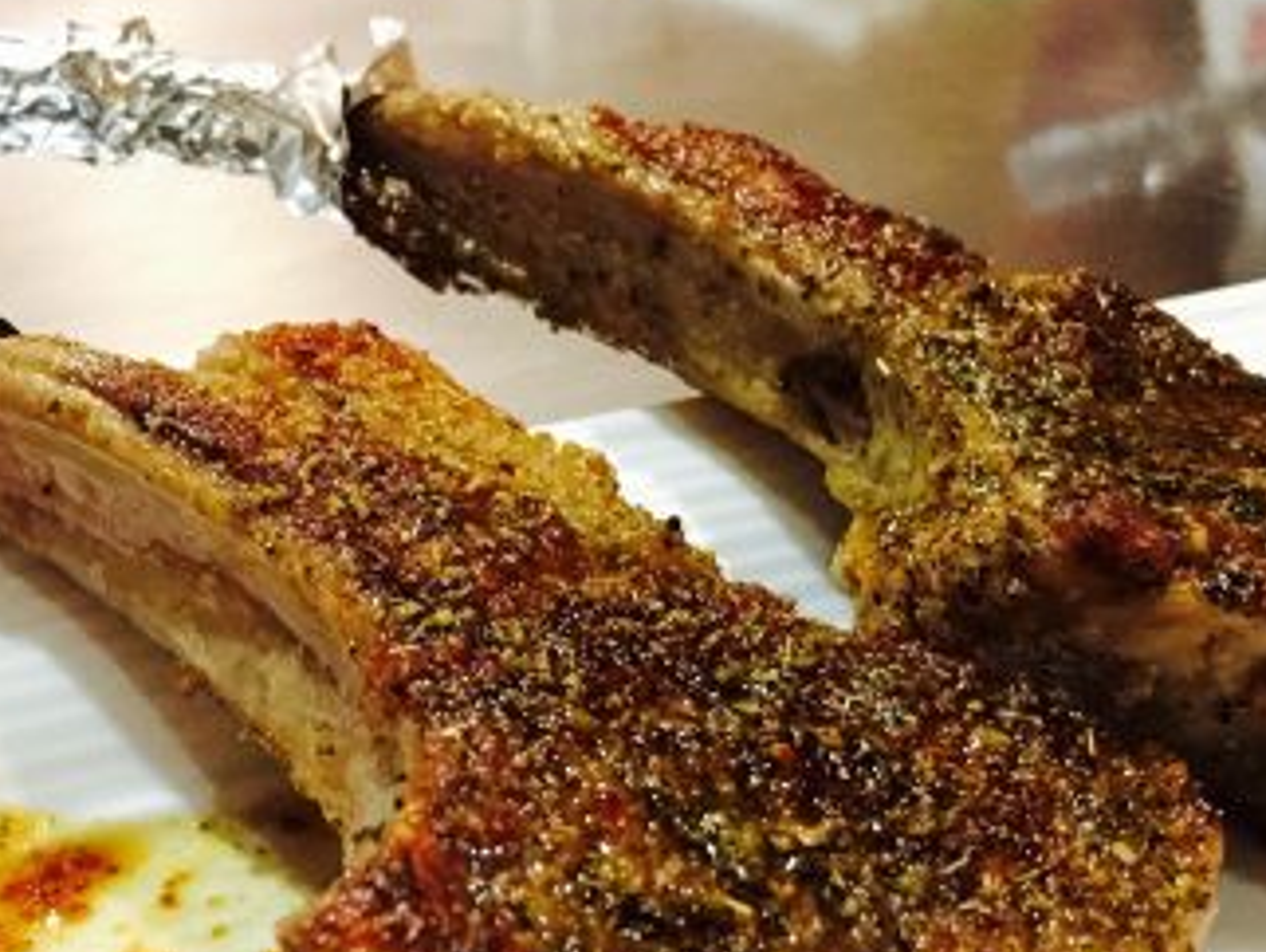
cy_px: 596
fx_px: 2306
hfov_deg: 30.7
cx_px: 582
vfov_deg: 23.3
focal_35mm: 63
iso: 200
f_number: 2.2
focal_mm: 4.15
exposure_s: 1/8
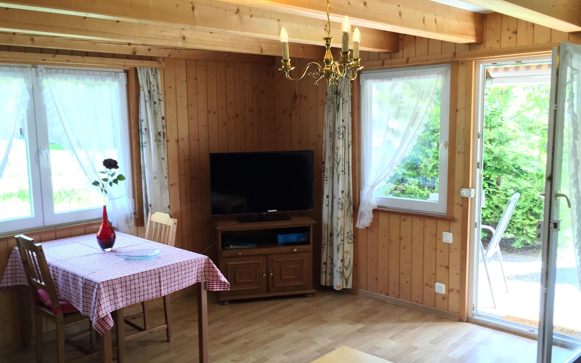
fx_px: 538
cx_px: 283
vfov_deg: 37.2
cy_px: 195
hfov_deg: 56.7
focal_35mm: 34
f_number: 2.2
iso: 80
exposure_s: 1/30
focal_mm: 4.15
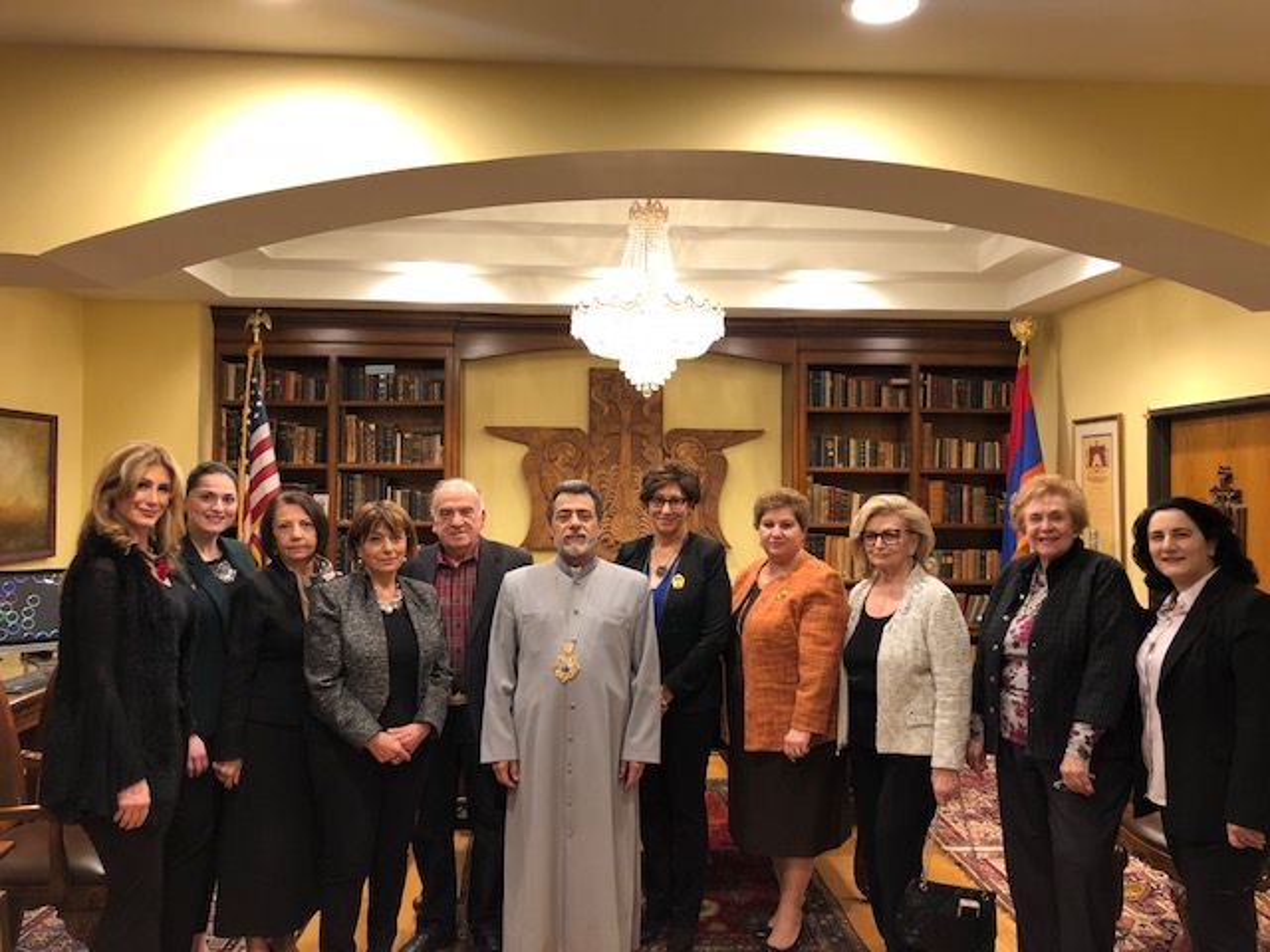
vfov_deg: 49.7
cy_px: 476
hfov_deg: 63.4
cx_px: 635
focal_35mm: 28
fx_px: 1027
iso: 40
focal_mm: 3.99
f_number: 1.8
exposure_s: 1/15
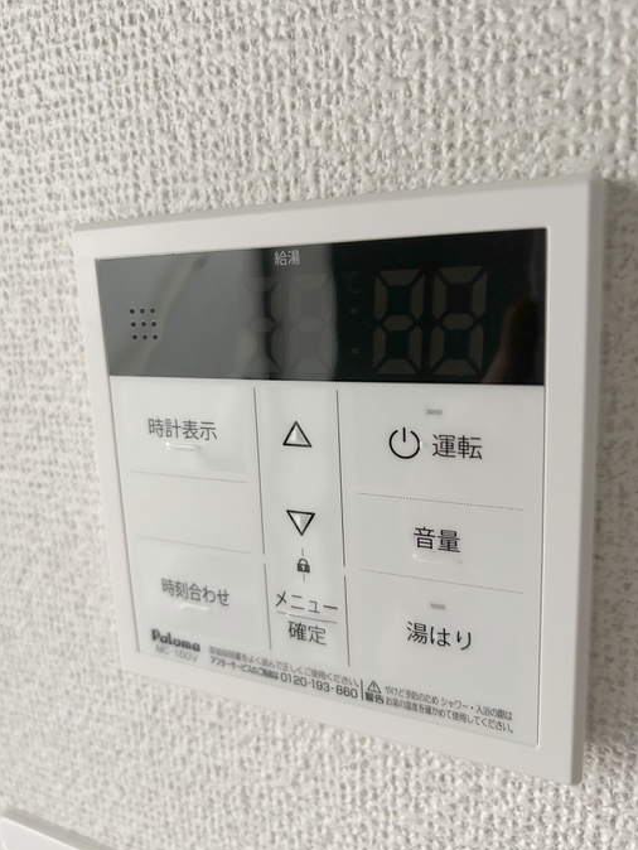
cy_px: 420
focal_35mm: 27
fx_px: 663
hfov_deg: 51.4
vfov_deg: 65.3
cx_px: 310
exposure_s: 1/47
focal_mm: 5.7
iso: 500
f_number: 1.5
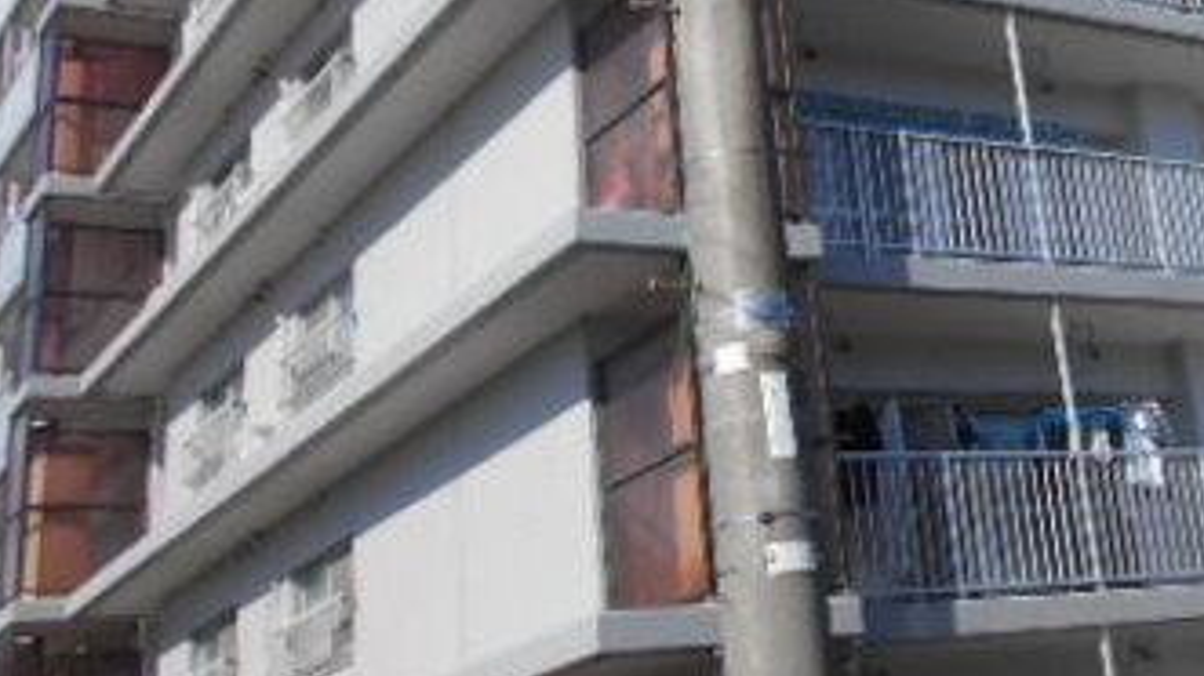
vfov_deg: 20.3
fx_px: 1819
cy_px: -33
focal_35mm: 57
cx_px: 998
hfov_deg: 35.2
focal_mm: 4.6
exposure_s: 1/1000
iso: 80
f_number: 3.2
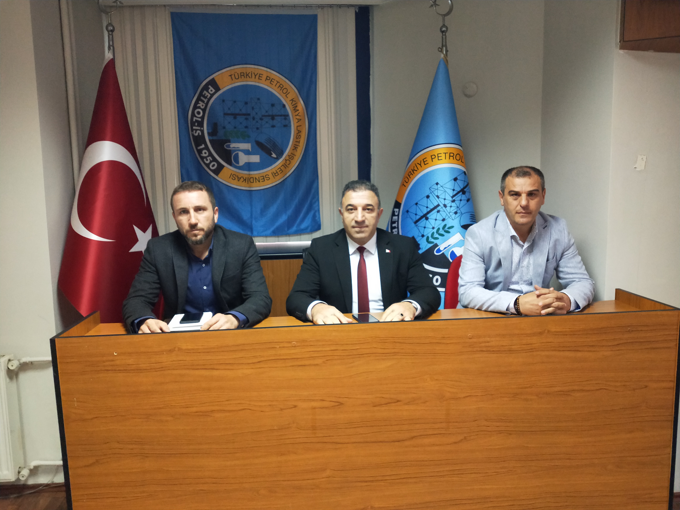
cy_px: 255
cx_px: 340
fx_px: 452
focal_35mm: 23
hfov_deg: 73.9
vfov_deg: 58.9
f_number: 1.7
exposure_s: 1/33
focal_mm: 3.99
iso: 444
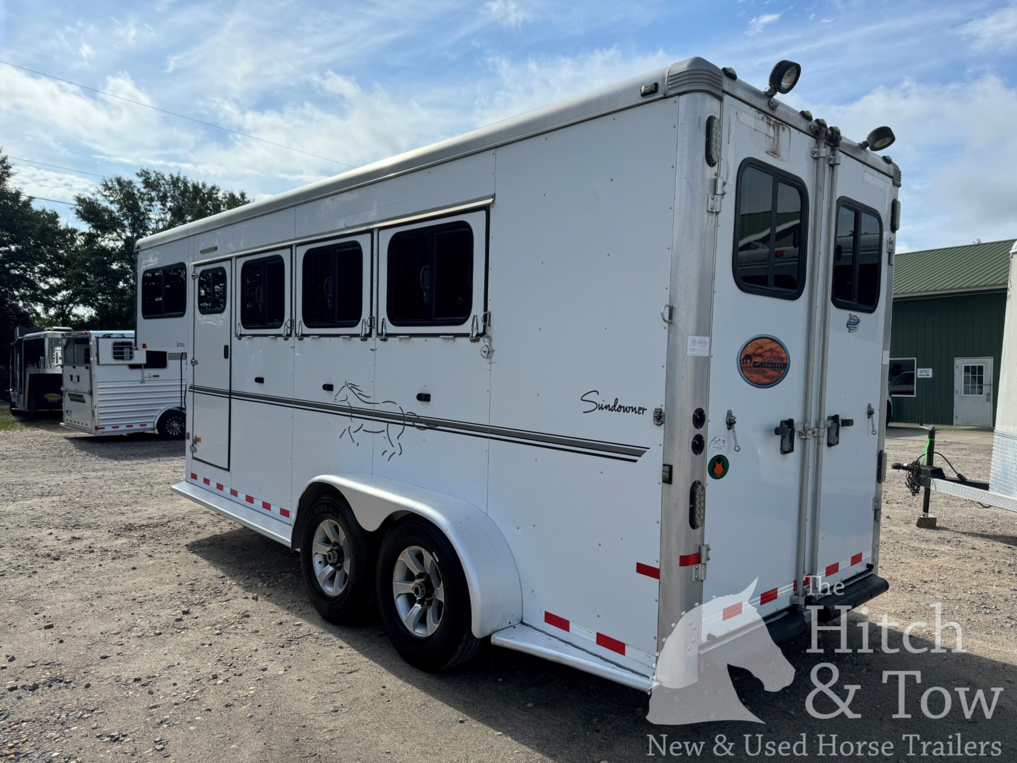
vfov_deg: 56.8
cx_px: 508
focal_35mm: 24
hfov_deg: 71.6
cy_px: 382
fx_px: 705
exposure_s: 1/5814
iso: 80
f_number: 1.78
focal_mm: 6.76
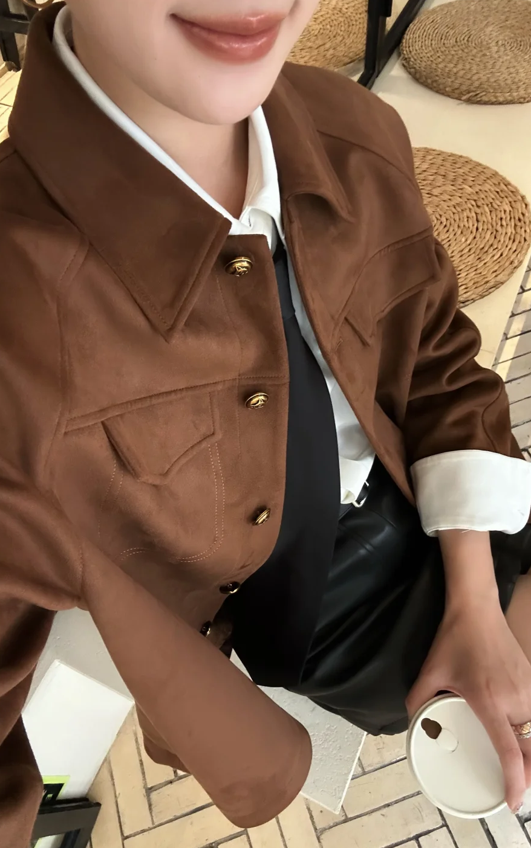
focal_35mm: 25
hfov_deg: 49.3
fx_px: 579
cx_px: 253
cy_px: 422
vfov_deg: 72.5
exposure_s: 1/40
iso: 320
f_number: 1.9
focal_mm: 2.69
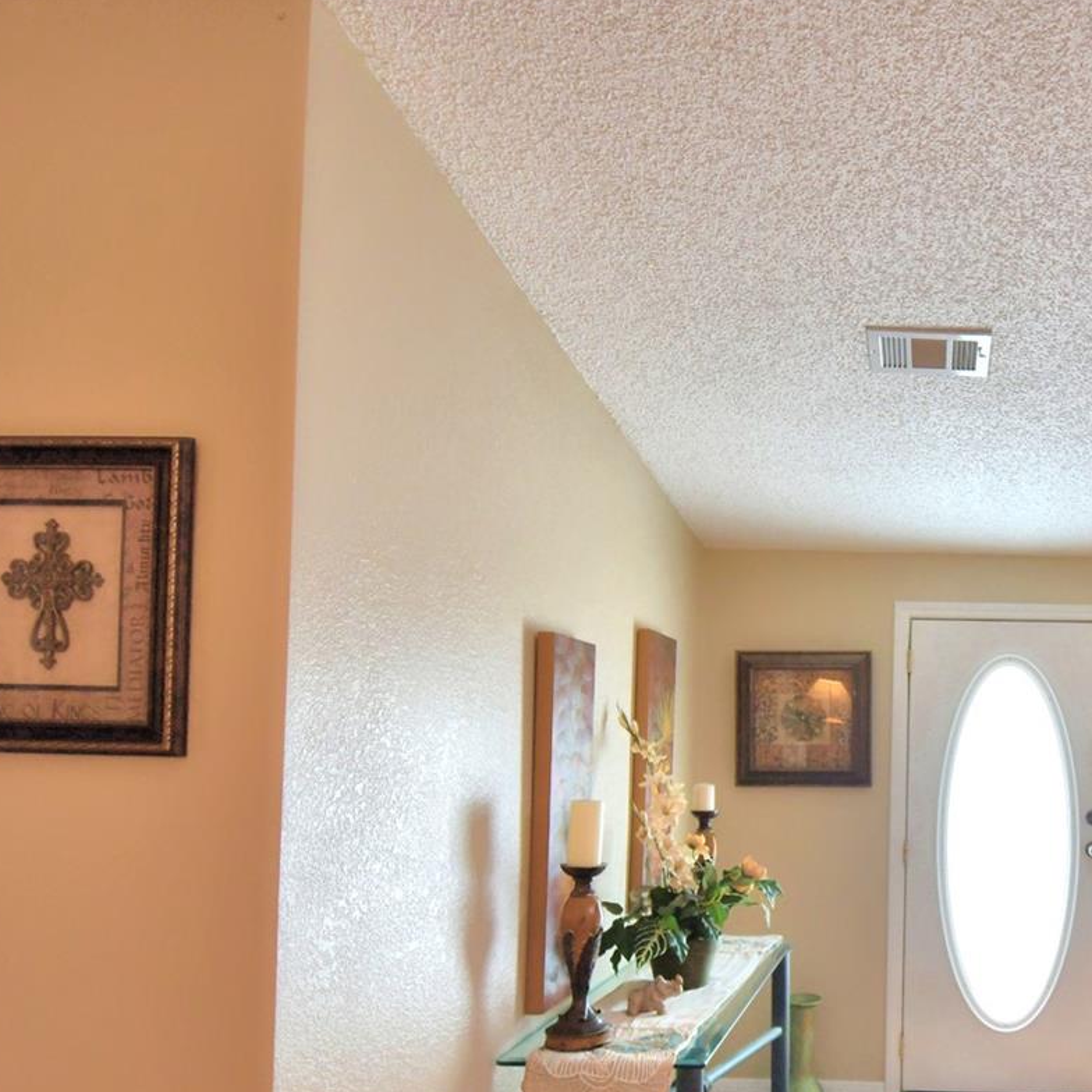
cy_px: 712
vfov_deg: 59.8
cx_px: 937
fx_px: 928
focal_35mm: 26
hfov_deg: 54.7
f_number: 4.5
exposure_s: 1/50
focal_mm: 10
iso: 400
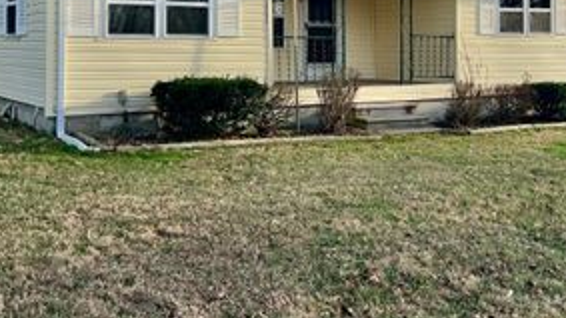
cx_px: 298
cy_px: 23
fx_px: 750
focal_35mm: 50
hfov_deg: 41.3
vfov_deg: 23.2
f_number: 1.5
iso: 50
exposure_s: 1/2008
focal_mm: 5.7
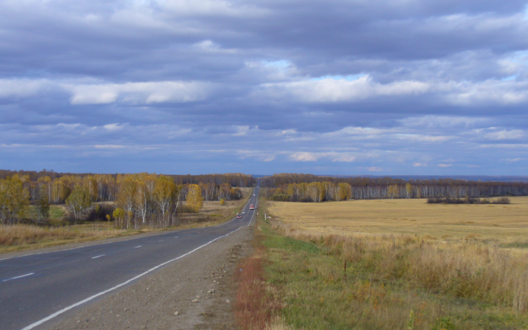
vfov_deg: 20.3
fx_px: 921
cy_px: 155
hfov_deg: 32.0
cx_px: 265
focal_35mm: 64
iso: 80
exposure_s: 1/250
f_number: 6.2
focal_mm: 9.9
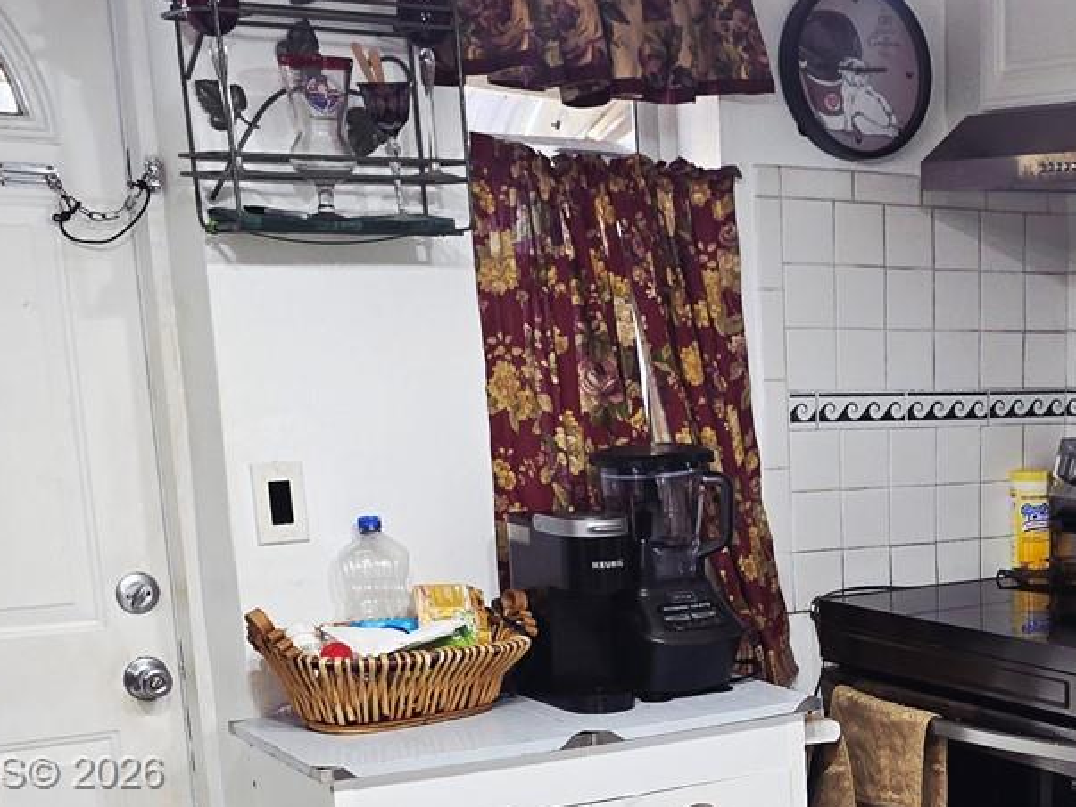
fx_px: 1896
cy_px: 775
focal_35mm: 61
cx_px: 1035
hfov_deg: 29.9
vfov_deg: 23.2
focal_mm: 6.3
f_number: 1.7
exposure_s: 1/40
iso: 125
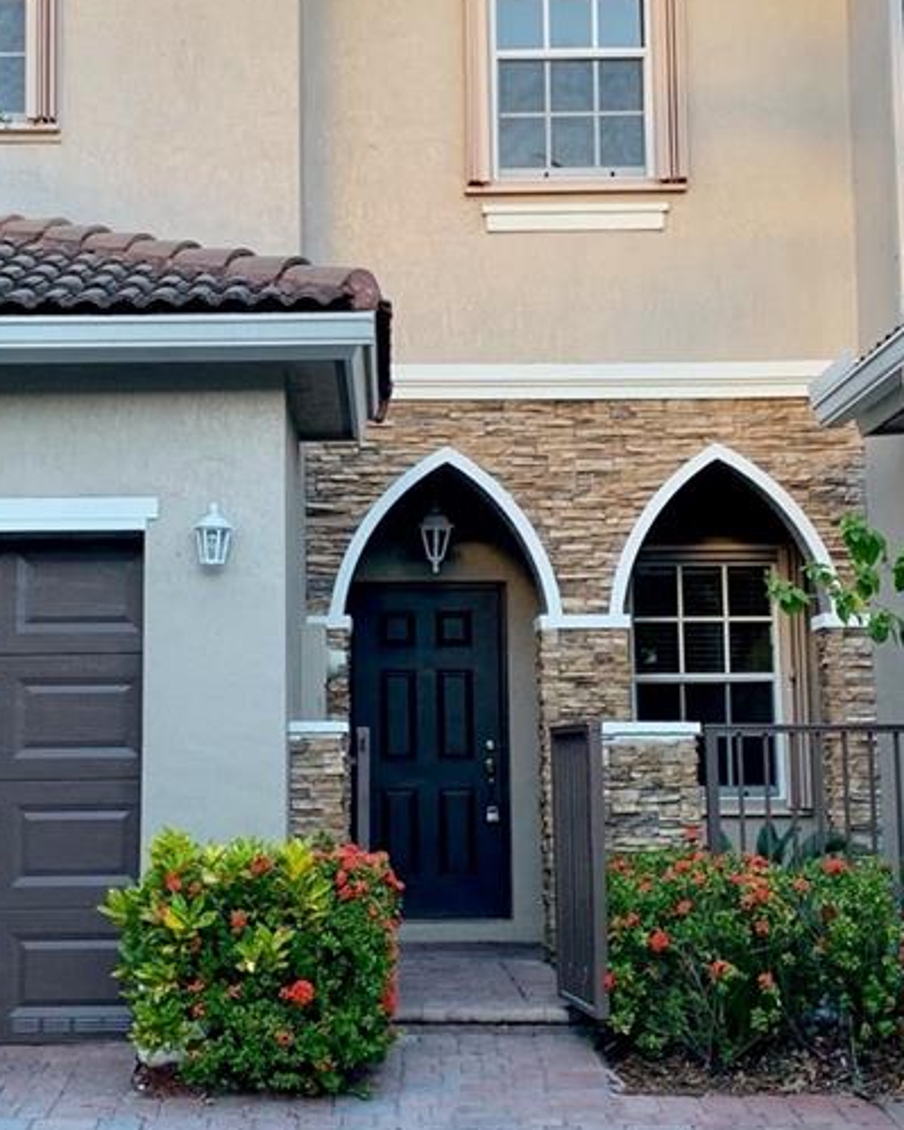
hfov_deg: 24.9
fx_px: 2041
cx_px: 338
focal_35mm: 61
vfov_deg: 30.9
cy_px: 510
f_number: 1.8
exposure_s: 1/121
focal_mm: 4.25
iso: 50
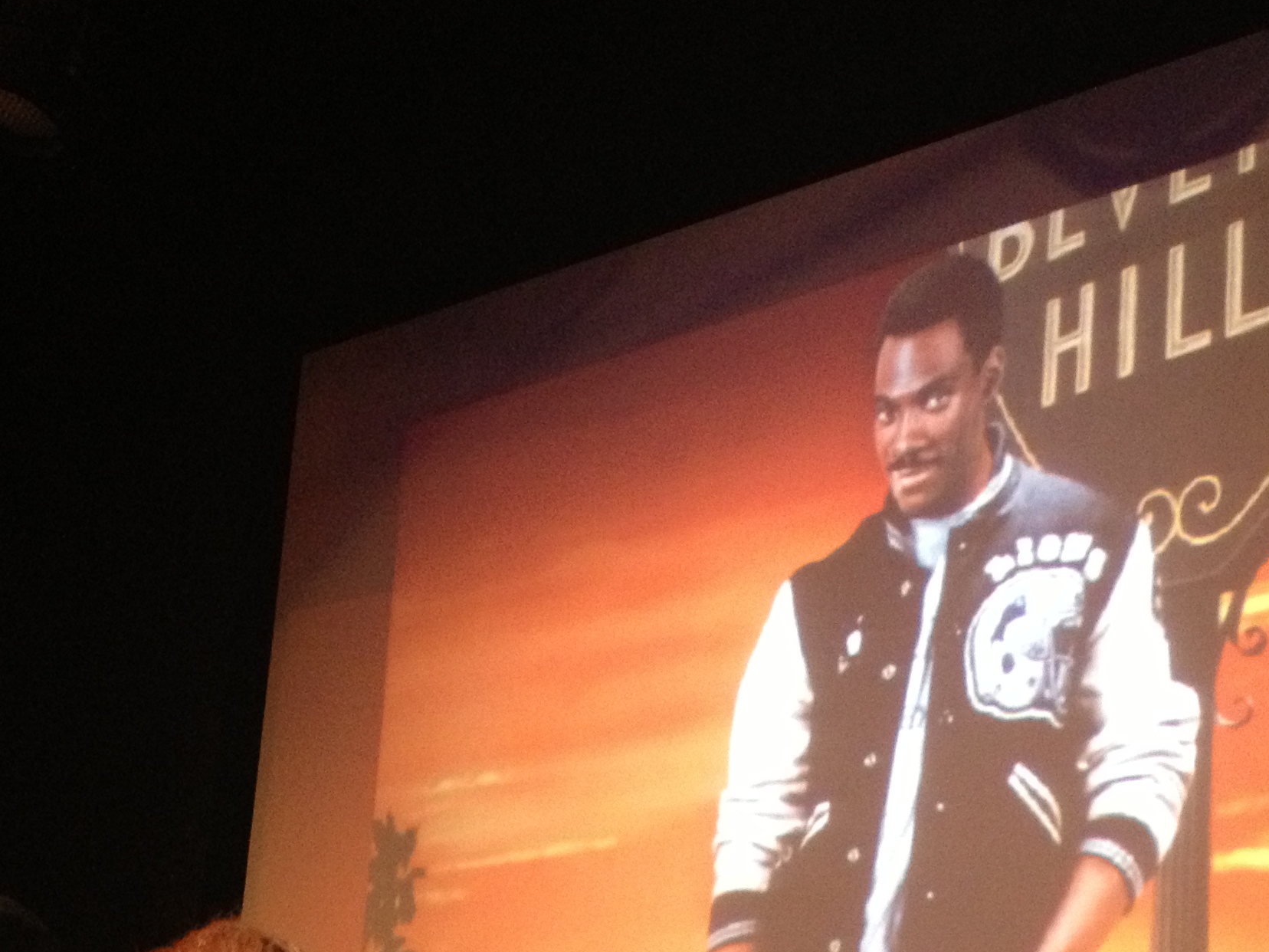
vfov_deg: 21.0
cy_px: 816
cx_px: 760
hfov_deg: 28.1
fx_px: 2529
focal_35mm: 69
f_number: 2.4
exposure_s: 1/20
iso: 400
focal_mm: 4.28
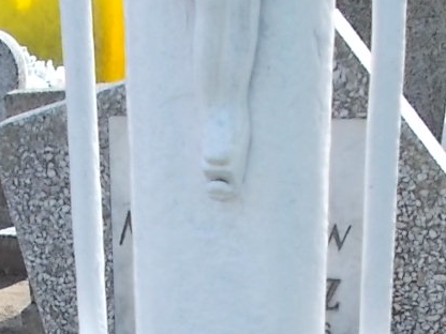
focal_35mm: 100
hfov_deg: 19.5
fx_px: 1288
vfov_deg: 13.7
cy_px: 527
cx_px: 96
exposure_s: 1/250
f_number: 3.2
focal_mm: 4.6
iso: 80
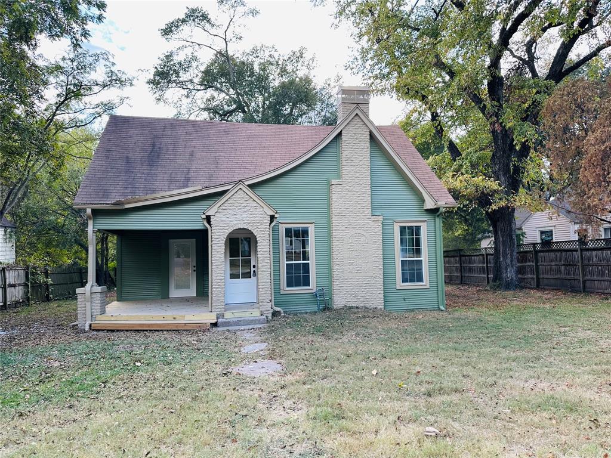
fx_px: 424
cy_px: 229
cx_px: 306
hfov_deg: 71.6
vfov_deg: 56.8
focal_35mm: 24
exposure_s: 1/351
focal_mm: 6.86
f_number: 1.78
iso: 80
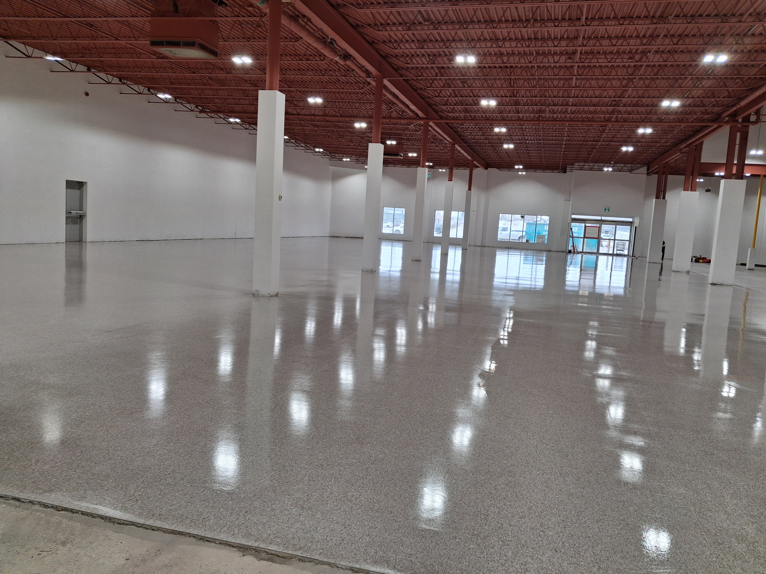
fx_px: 597
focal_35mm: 27
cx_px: 383
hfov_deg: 65.3
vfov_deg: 51.4
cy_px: 287
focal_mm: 4
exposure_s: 1/100
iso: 50
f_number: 1.8
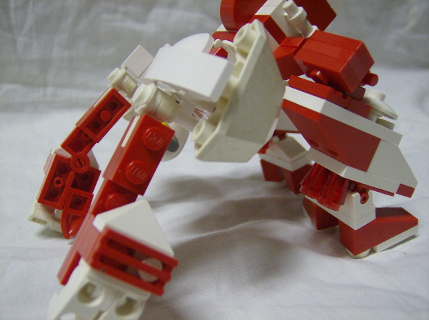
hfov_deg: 51.5
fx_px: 445
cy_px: 160
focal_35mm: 36
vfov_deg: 39.5
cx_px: 214
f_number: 2.8
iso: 200
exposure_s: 1/19.9
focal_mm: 6
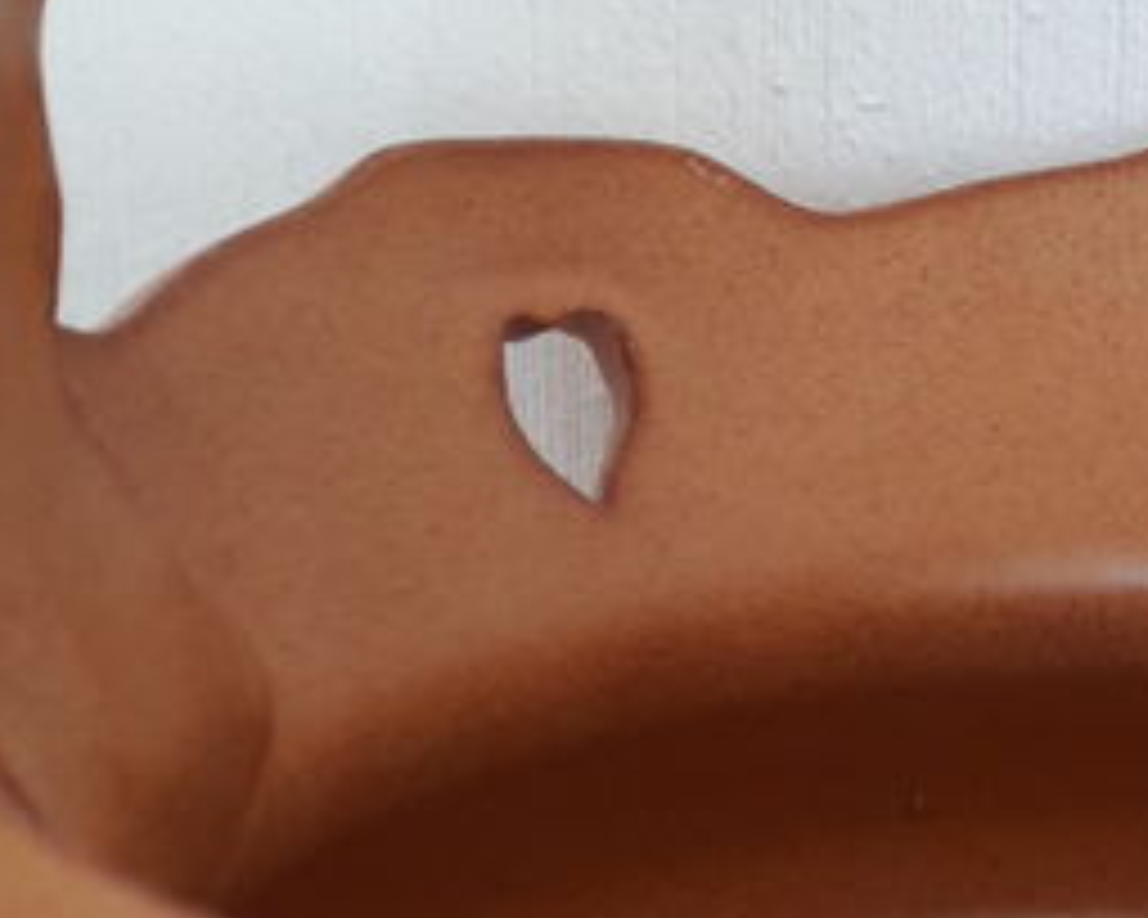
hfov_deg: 17.4
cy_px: 936
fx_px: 3635
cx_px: 1247
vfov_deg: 14.2
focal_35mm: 107
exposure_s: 1/50
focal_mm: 3.7
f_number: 1.9
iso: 50
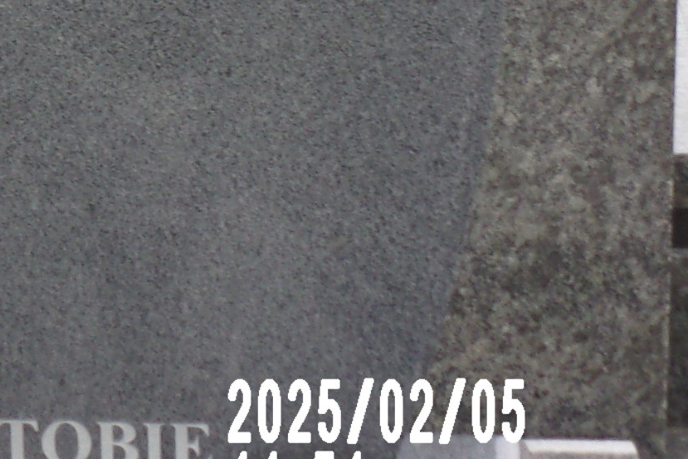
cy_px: -181
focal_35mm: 208
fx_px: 3976
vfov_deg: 6.5
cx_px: -237
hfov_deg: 9.7
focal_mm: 11.5
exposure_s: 1/45
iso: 80
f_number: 5.2
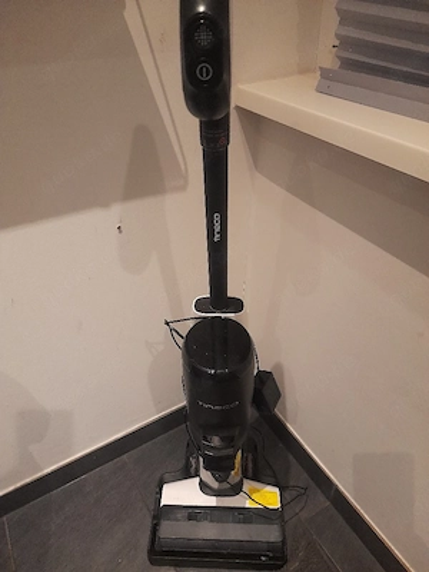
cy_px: 286
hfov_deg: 54.9
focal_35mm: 25
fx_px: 413
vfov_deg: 69.4
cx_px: 214
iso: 400
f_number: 2
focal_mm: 4.6
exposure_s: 1/33
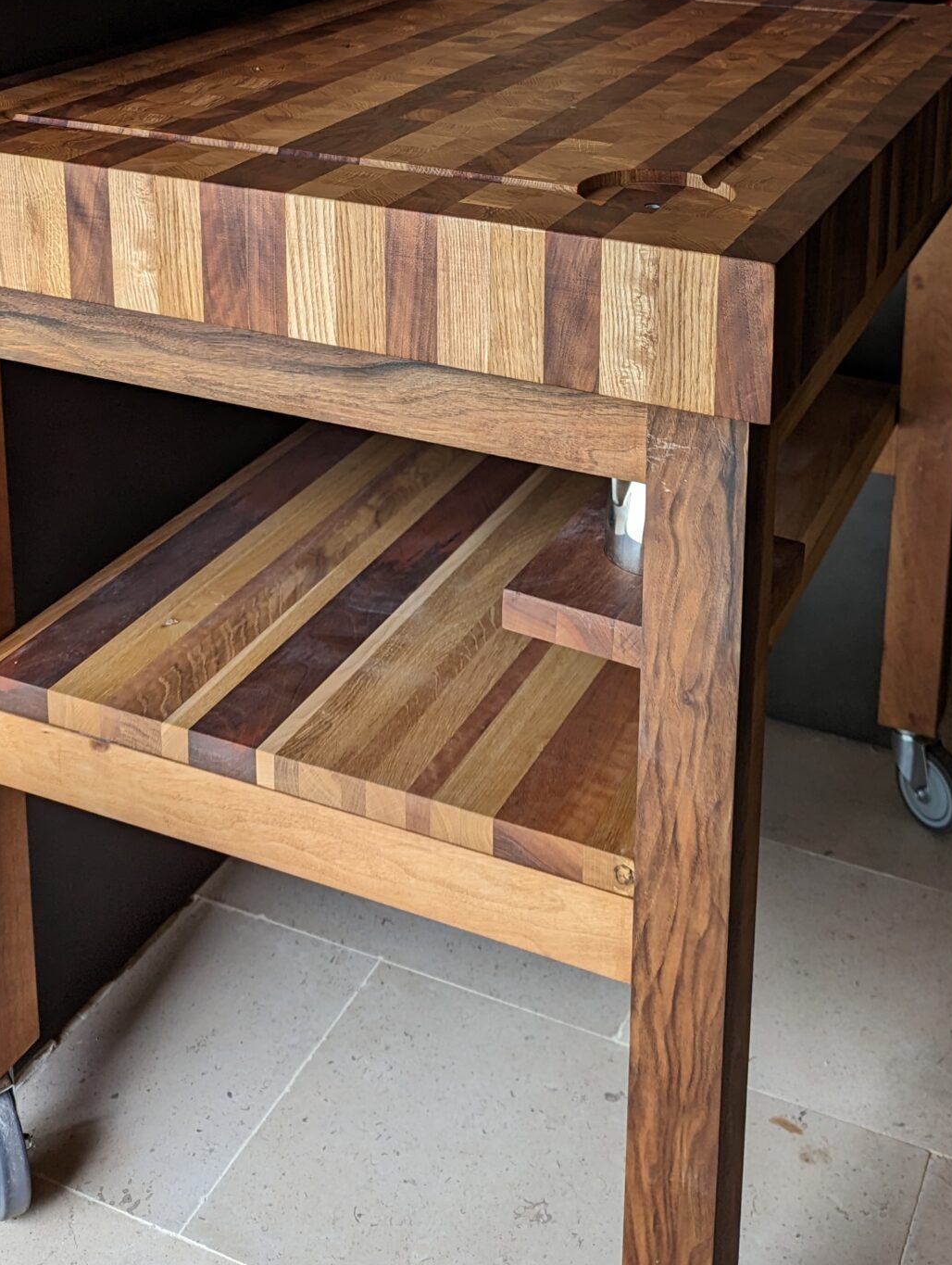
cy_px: 108
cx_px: 551
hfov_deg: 32.2
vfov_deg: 38.8
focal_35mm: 45
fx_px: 1646
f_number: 1.85
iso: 41
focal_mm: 6.81
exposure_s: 1/172
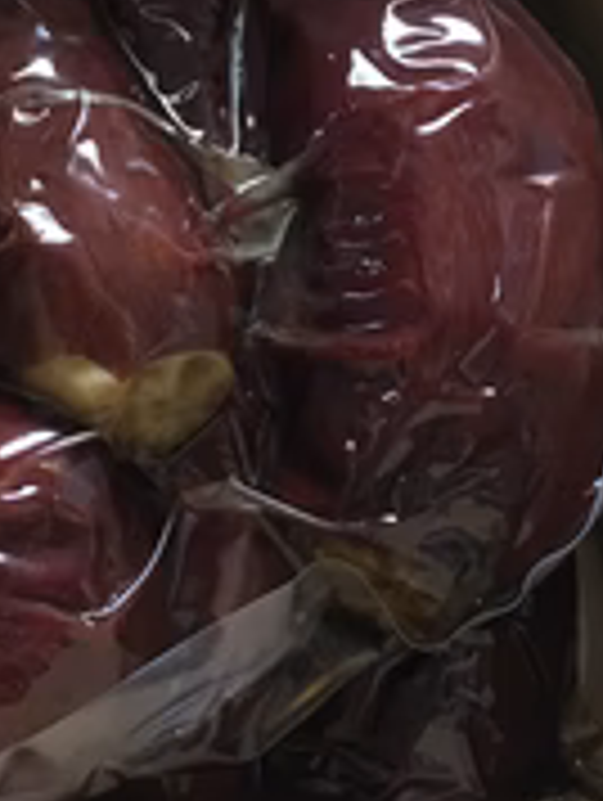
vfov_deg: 28.8
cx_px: 117
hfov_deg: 22.3
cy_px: 108
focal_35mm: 65
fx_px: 1506
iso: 400
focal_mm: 4.15
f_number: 2.2
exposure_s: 1/15
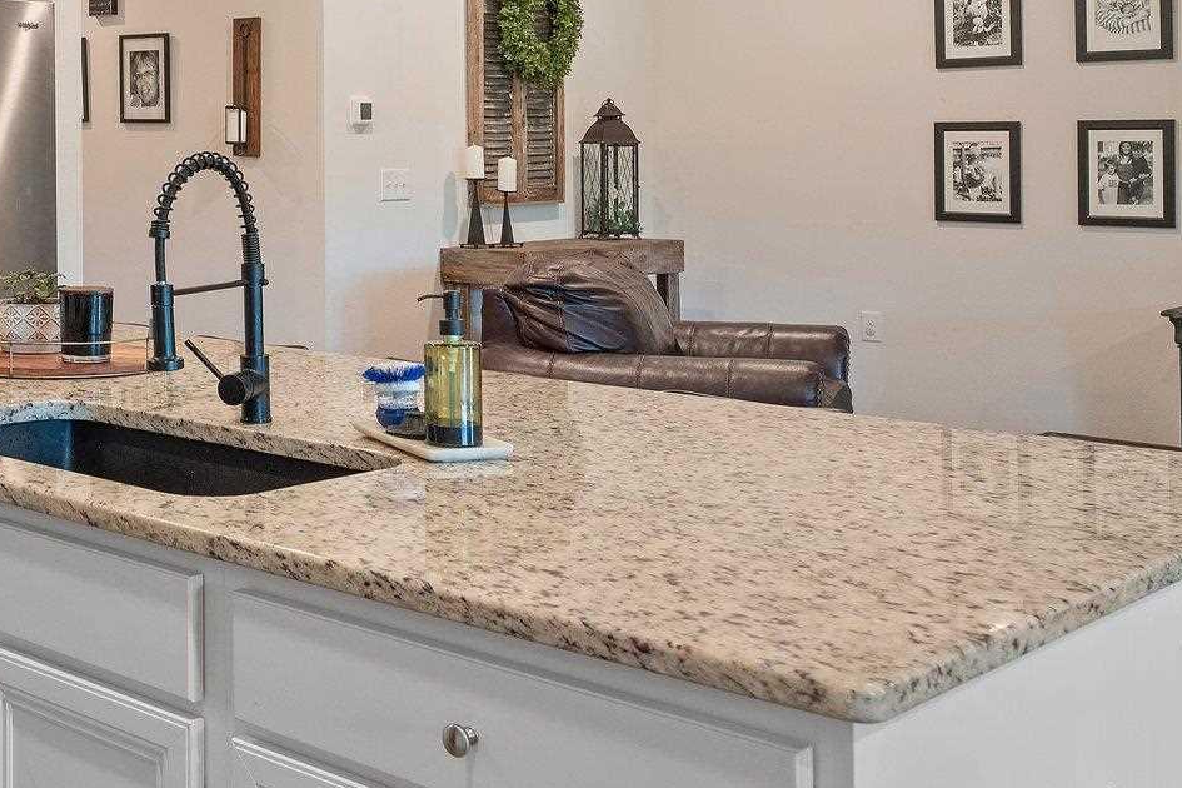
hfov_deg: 36.0
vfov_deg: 25.4
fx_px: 1707
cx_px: 125
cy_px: 123
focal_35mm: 52
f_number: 8
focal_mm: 24
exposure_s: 1/8
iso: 800
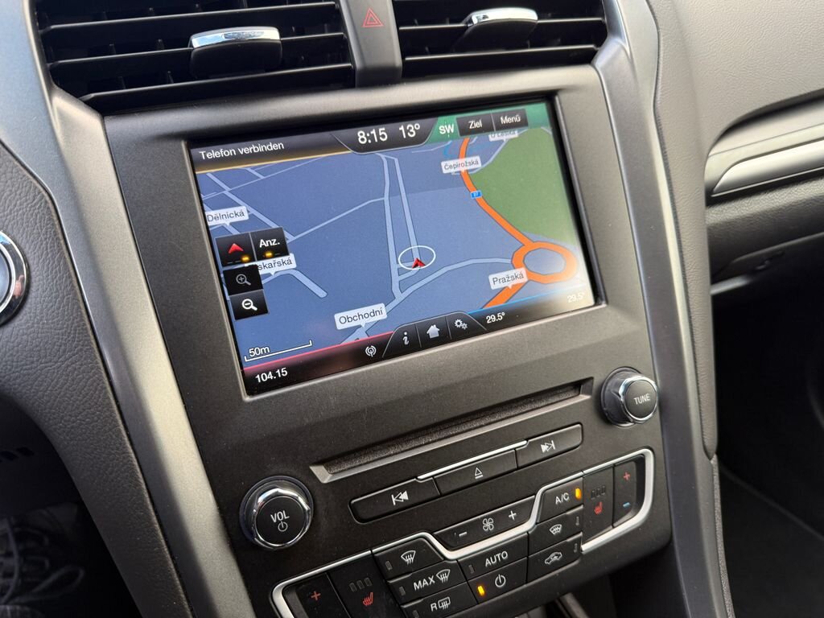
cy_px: 309
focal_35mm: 24
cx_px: 412
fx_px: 571
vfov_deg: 56.8
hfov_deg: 71.6
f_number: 1.78
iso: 160
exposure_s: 1/121
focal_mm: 6.76
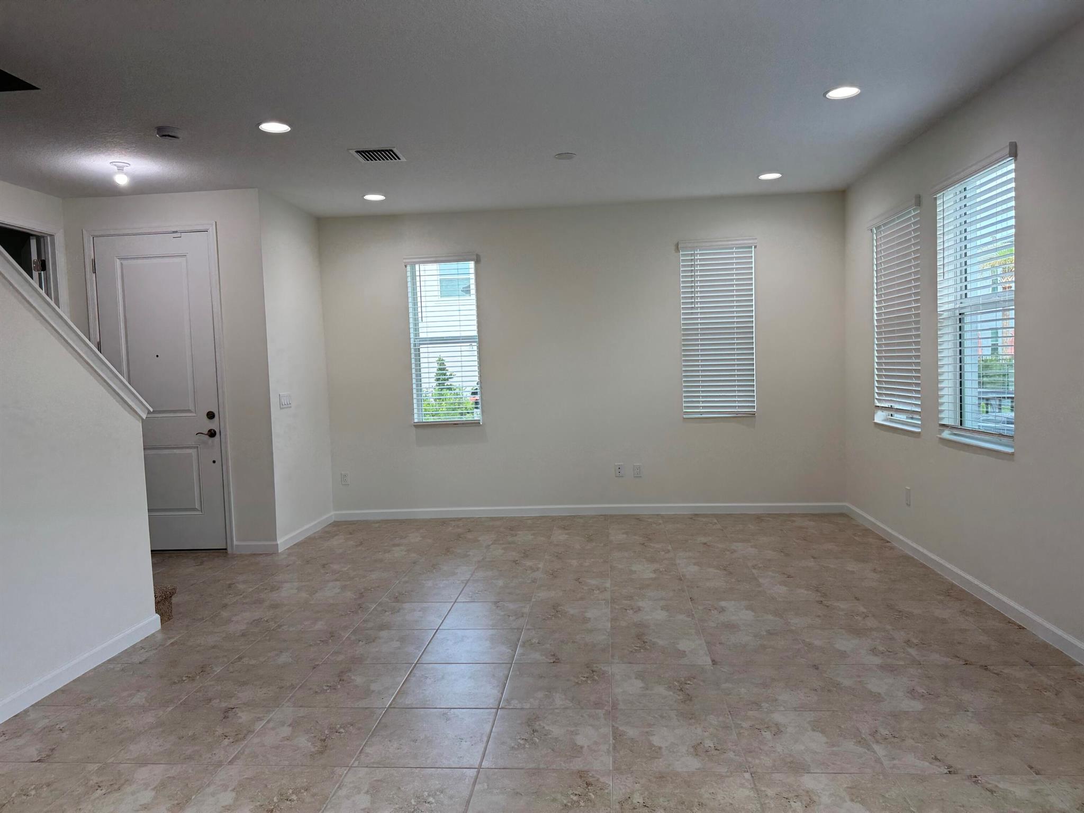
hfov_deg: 71.6
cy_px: 406
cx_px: 542
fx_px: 752
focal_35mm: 24
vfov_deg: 56.8
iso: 100
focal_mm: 6.76
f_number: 1.78
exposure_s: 1/163
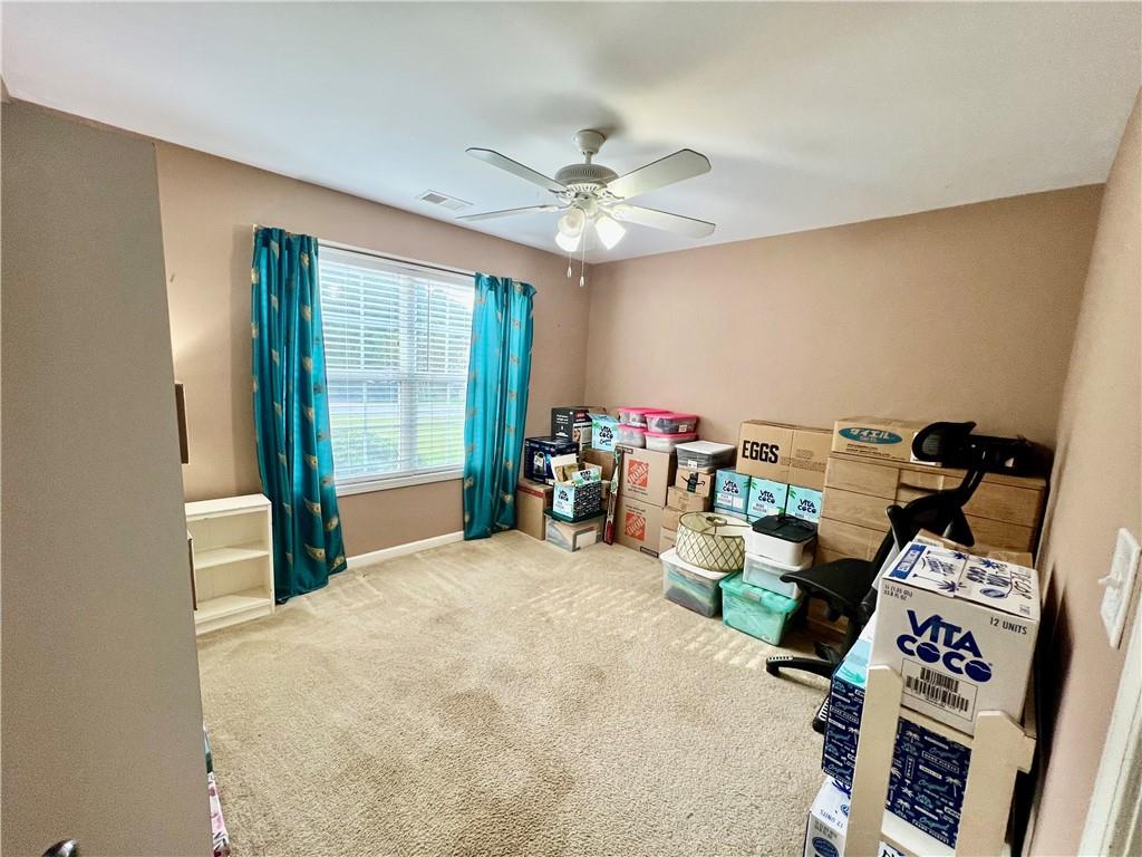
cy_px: 428
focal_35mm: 13
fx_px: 429
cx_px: 571
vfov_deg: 89.9
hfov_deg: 106.2
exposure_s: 1/99
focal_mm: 1.57
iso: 160
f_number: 1.8
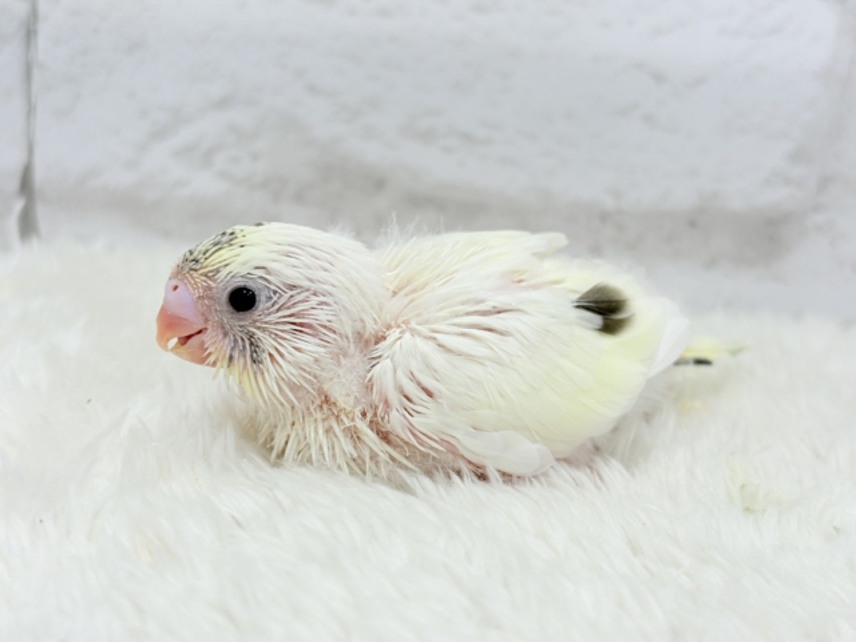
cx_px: 428
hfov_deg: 36.8
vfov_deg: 28.0
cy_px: 321
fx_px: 1286
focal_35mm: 52
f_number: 1.6
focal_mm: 5.96
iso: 32
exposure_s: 1/50
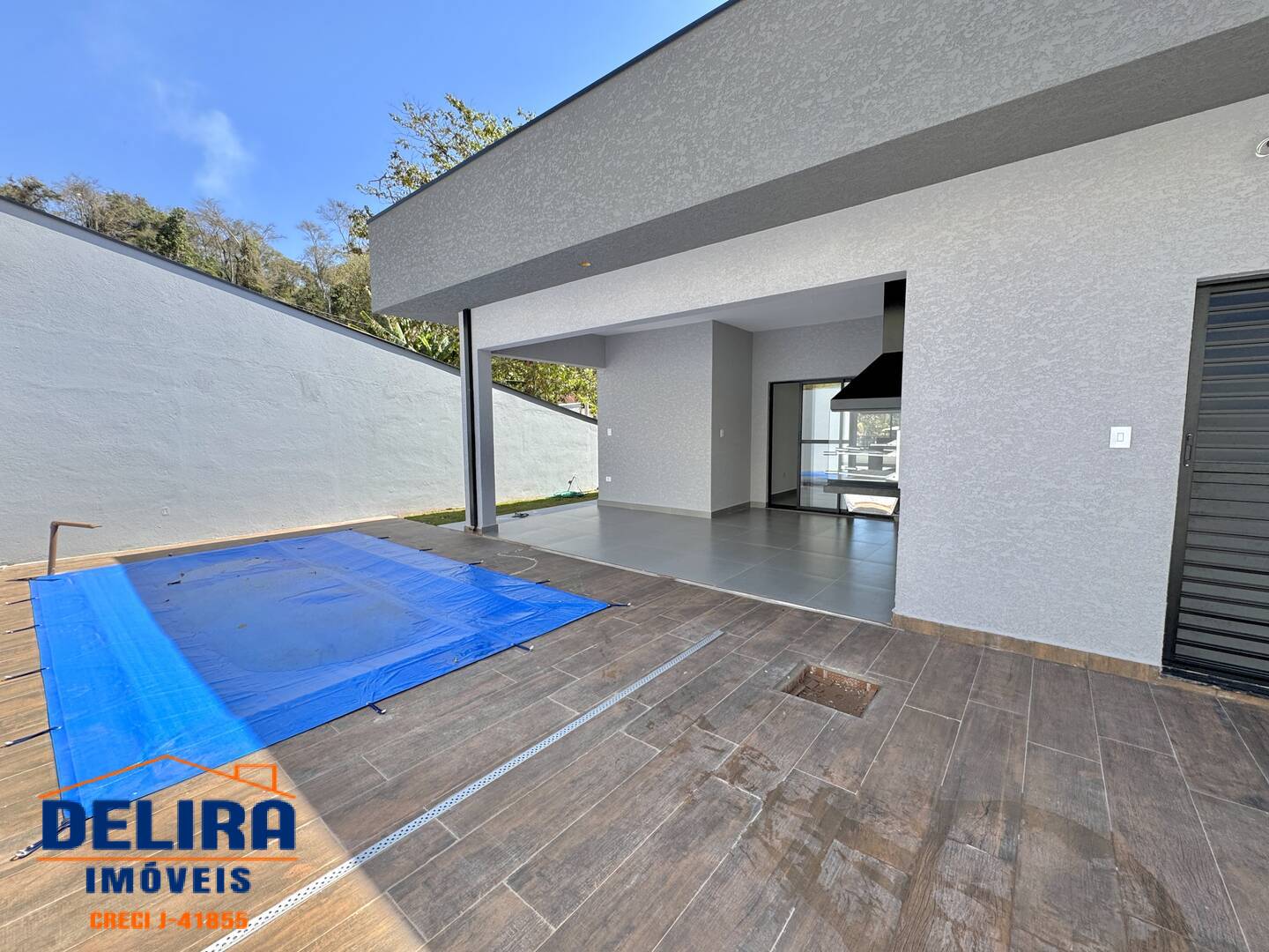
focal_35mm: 14
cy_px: 476
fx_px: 513
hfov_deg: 102.1
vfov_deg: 85.7
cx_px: 634
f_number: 2.2
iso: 40
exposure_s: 1/610
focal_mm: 2.22
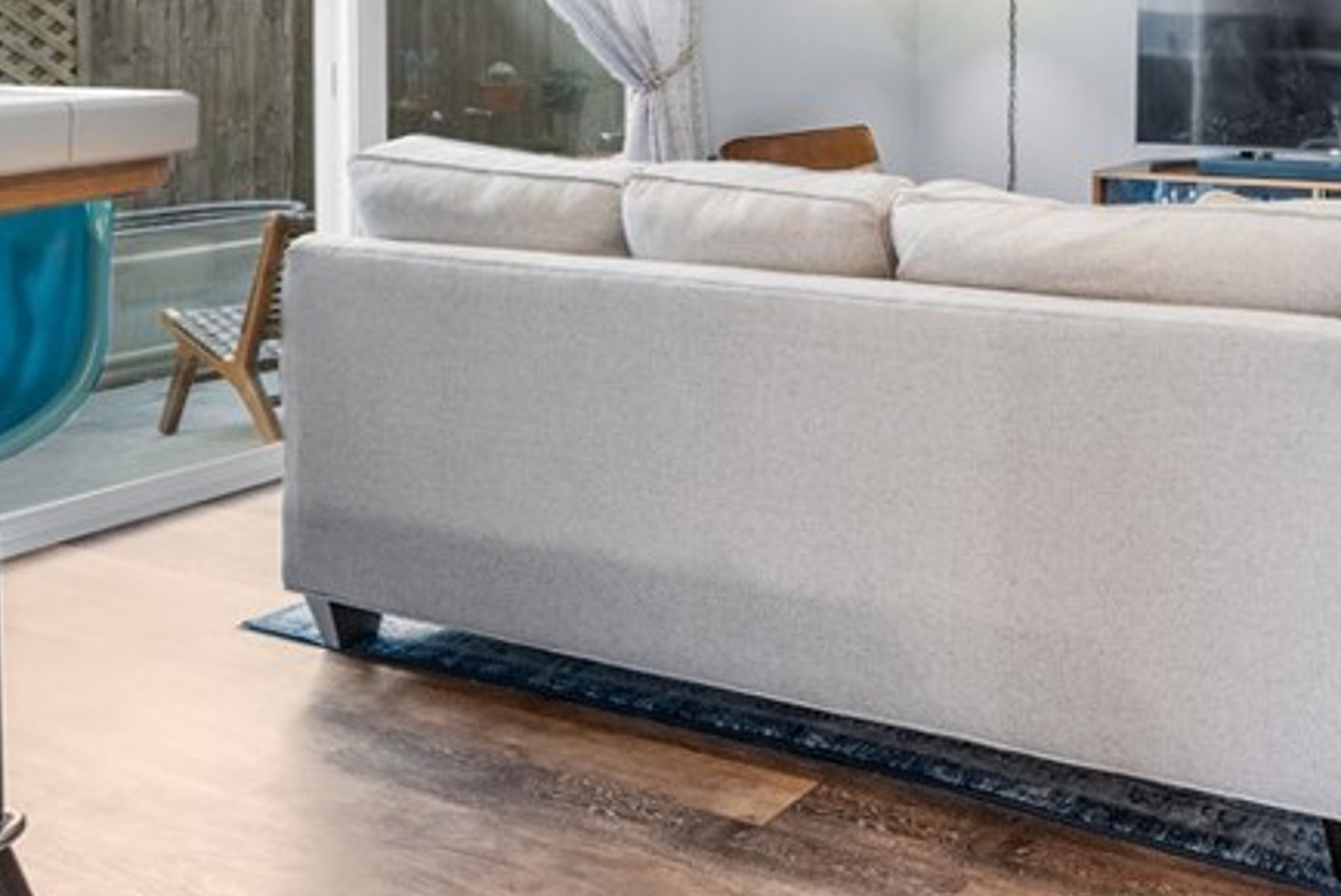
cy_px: 5
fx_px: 1230
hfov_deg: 44.2
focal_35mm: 33
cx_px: 1468
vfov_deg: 36.1
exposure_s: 1.3
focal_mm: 14
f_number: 8
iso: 100
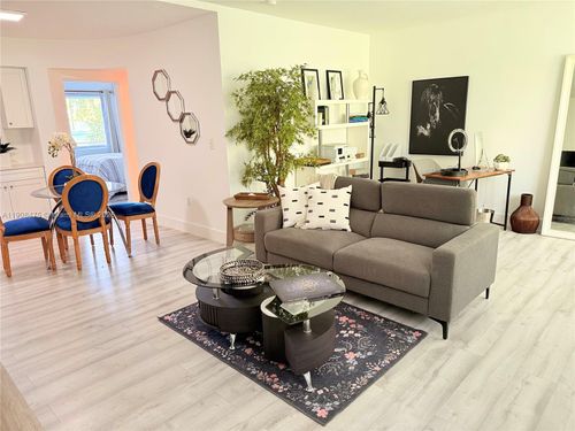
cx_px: 288
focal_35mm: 24
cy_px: 216
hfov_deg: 71.6
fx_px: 399
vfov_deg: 56.8
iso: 160
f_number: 1.78
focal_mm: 6.76
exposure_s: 1/60
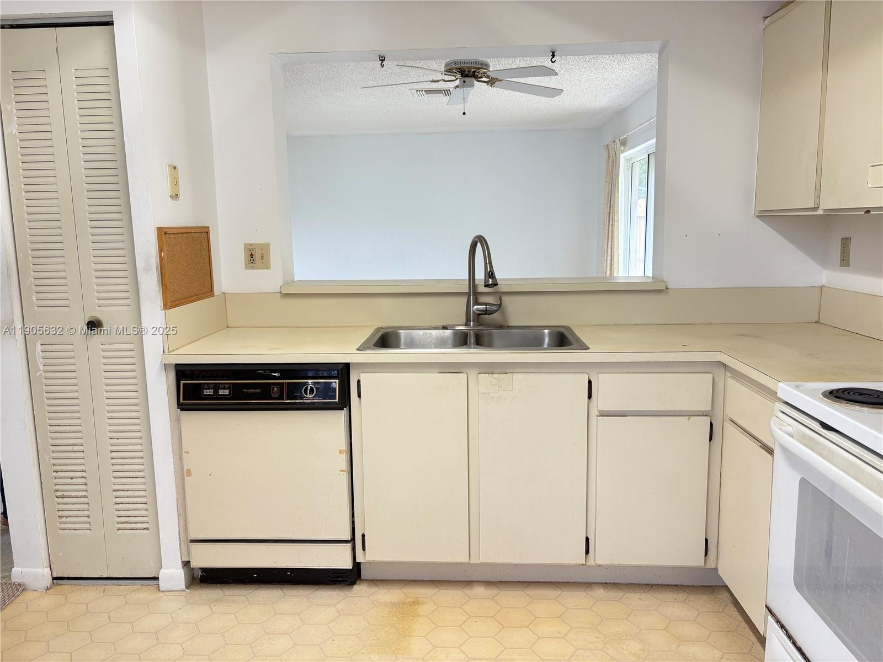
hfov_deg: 67.3
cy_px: 331
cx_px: 442
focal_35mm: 26
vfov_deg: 53.1
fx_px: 663
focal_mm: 5.96
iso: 80
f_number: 1.6
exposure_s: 1/60
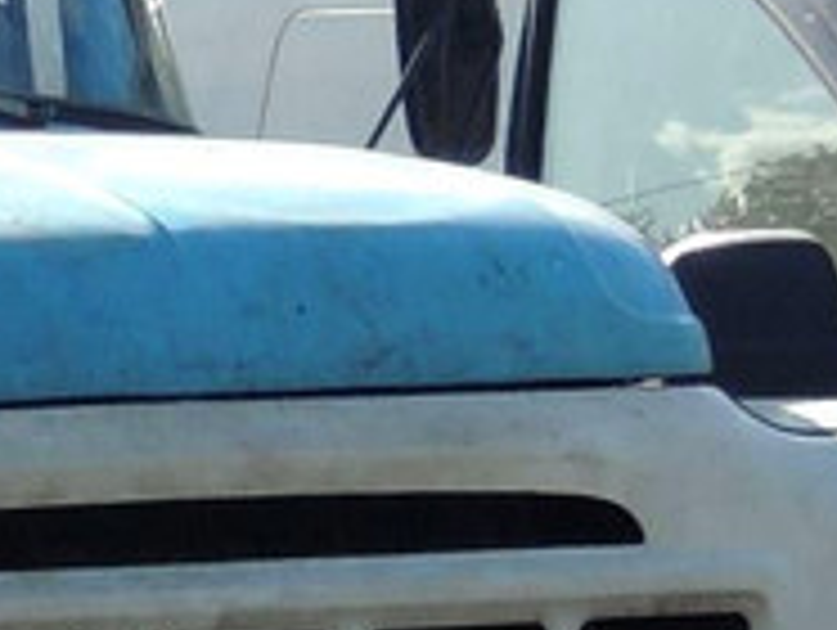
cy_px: 657
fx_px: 16633
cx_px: -880
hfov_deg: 2.9
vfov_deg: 2.2
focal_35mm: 687
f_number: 4.2
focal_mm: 21.4
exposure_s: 1/400
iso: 140
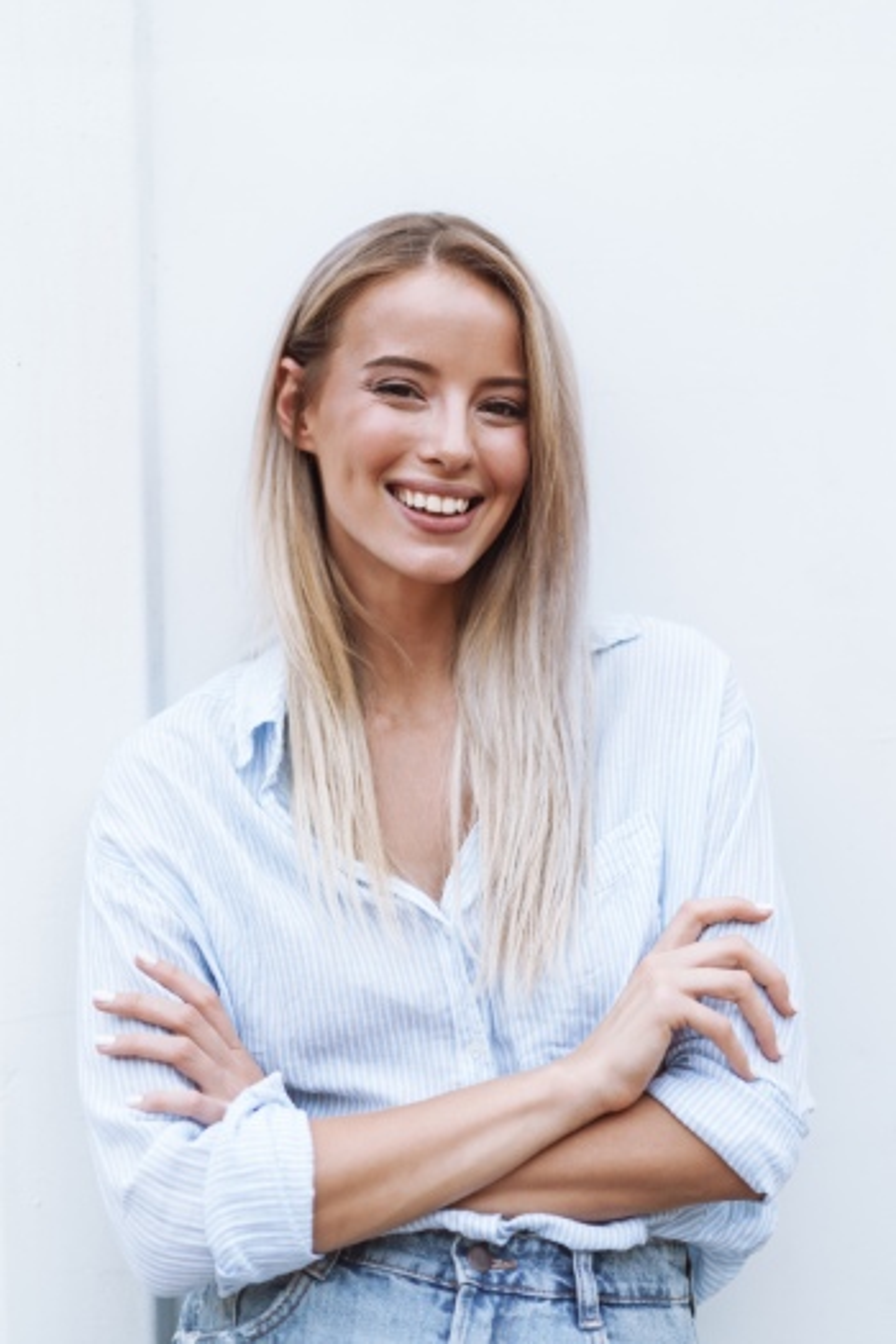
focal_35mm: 85
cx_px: 448
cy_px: 672
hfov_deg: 16.1
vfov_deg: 23.9
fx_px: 3173
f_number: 2
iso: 100
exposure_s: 1/200
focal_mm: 85
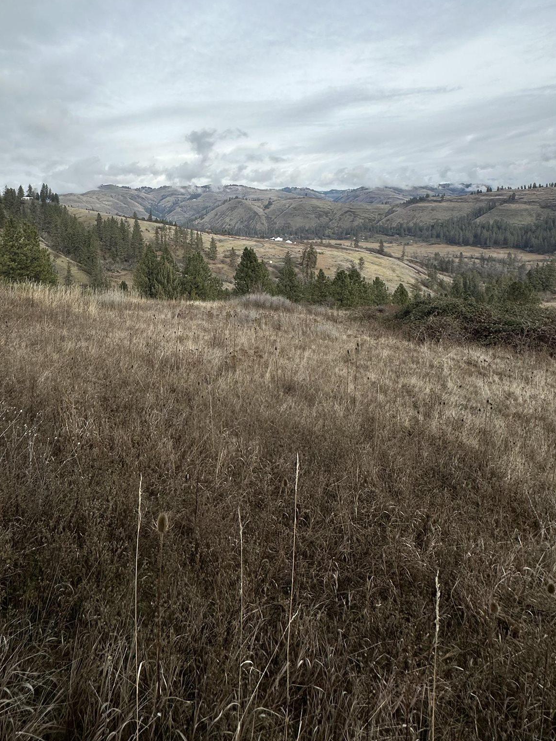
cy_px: 242
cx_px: 206
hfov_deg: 62.5
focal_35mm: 21
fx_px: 450
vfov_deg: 76.3
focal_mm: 2.22
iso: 50
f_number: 2.2
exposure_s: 1/2053
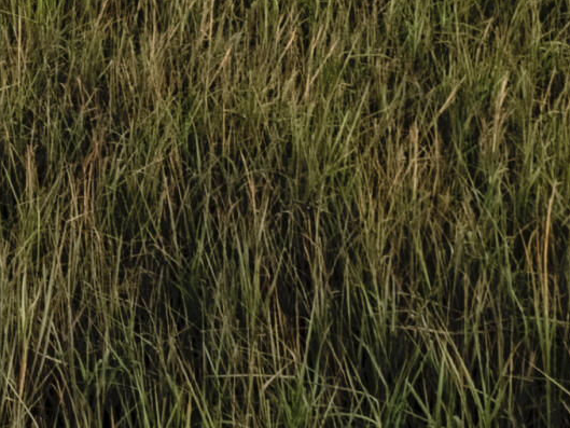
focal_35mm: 136
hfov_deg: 10.9
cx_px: -1005
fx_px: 2240
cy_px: -783
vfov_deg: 9.1
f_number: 14
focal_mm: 12
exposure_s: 1/8
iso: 200
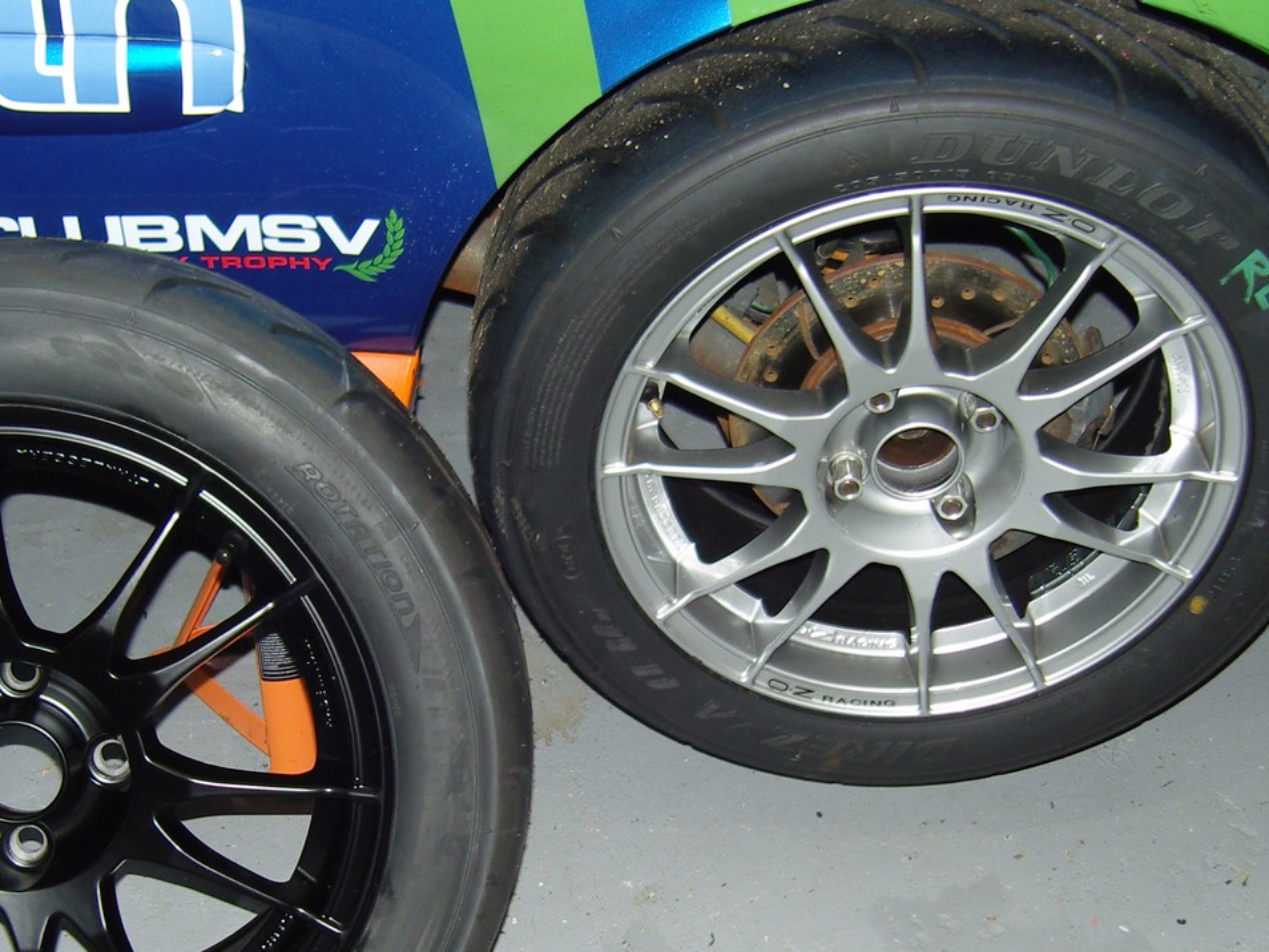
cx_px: 548
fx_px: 2090
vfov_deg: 25.5
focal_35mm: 57
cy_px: 677
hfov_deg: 33.7
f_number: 2.8
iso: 100
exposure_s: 1/40
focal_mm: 7.3
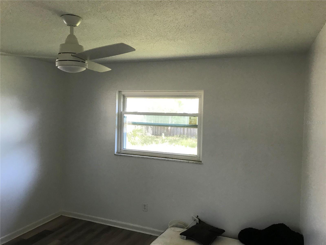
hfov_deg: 63.4
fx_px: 264
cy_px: 122
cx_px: 163
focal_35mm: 28
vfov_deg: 49.7
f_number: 1.8
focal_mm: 3.99
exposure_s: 1/30
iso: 32
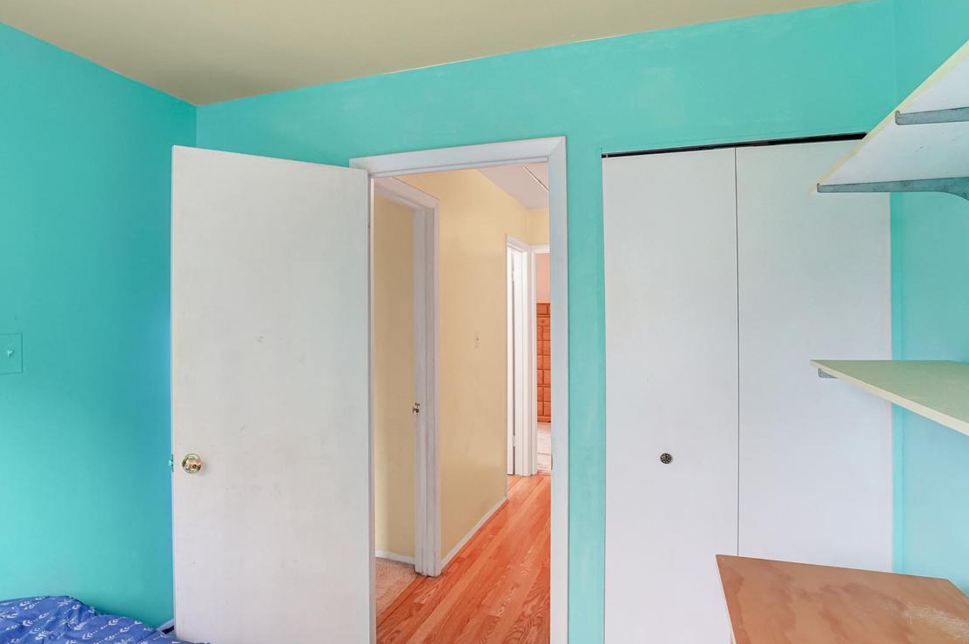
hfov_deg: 78.2
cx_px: 419
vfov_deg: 57.1
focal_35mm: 22
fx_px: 592
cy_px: 324
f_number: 8
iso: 1250
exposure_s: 1/10
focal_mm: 17
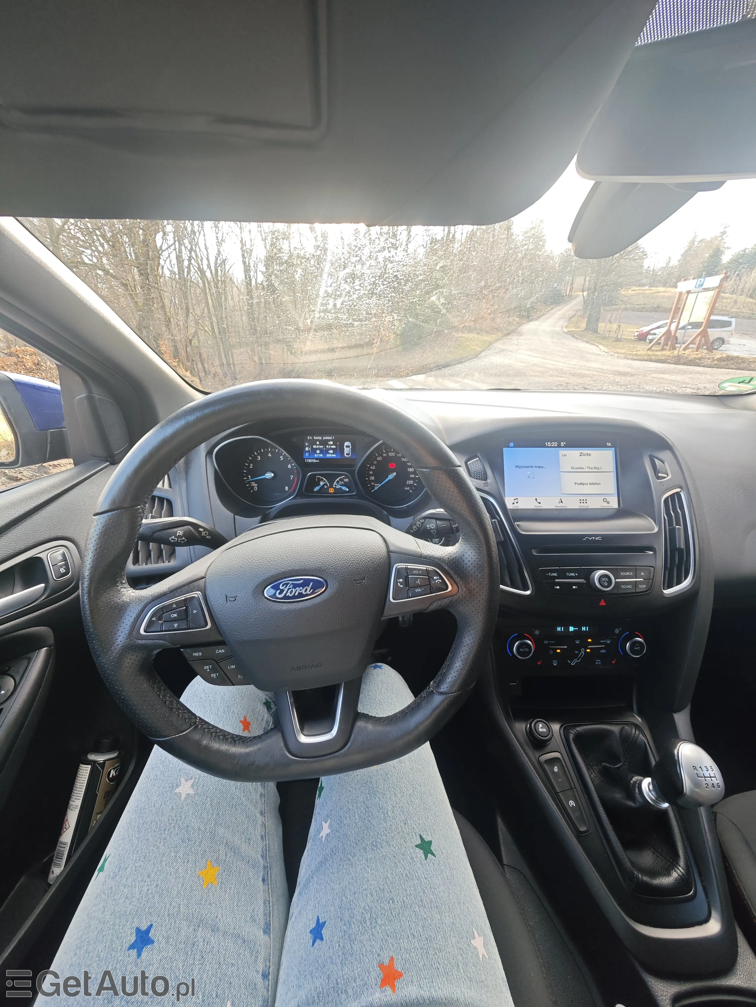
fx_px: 349
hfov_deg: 94.5
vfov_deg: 110.5
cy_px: 504
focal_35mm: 12
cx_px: 378
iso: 50
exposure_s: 1/114
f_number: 1.8
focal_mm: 2.03
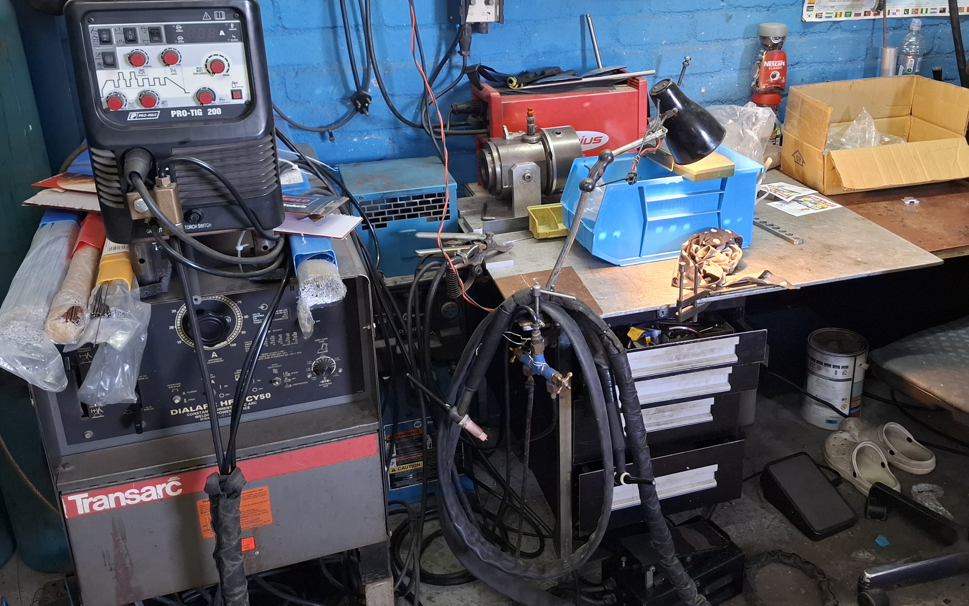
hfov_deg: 57.7
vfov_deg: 38.2
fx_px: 872
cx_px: 582
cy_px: 244
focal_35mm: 33
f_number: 1.8
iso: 250
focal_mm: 5.54
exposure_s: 1/50
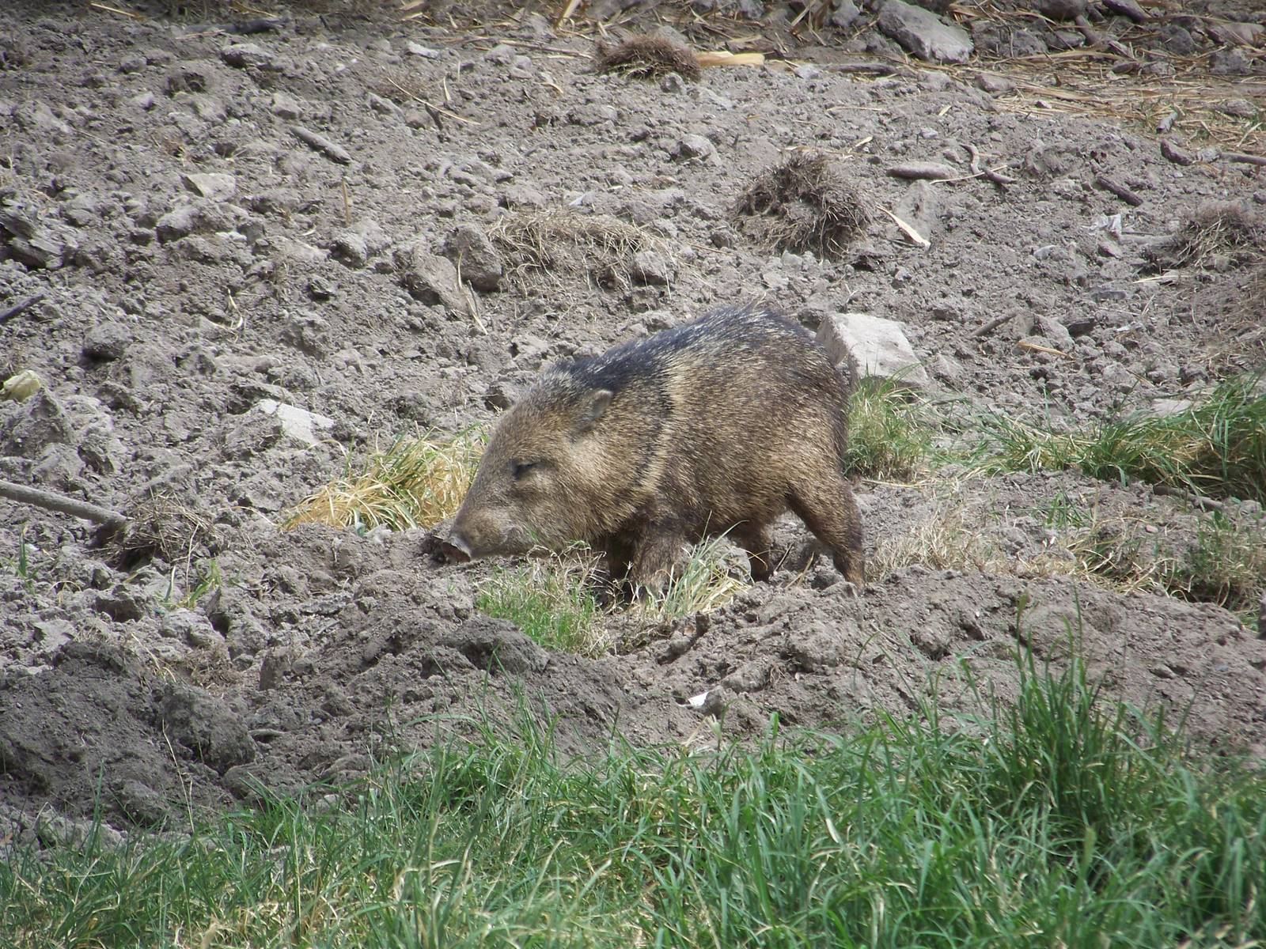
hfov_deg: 4.6
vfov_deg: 3.4
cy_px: 474
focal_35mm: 432
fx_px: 15799
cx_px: 633
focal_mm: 70.2
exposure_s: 1/200
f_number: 4.8
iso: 64
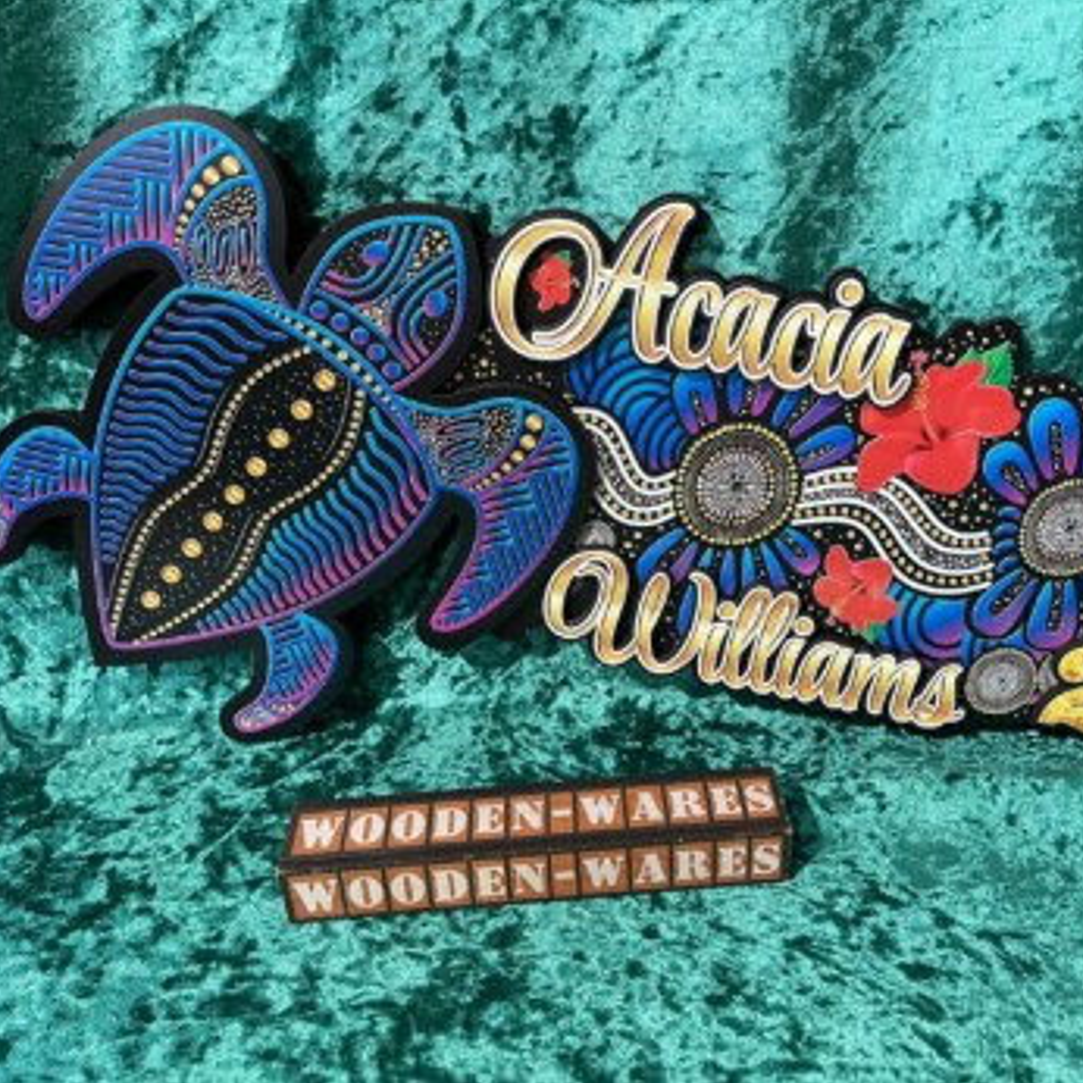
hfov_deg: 52.2
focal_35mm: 31
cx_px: 649
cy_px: 538
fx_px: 1097
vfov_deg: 52.5
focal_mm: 5.1
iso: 80
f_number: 1.6
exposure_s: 1/50
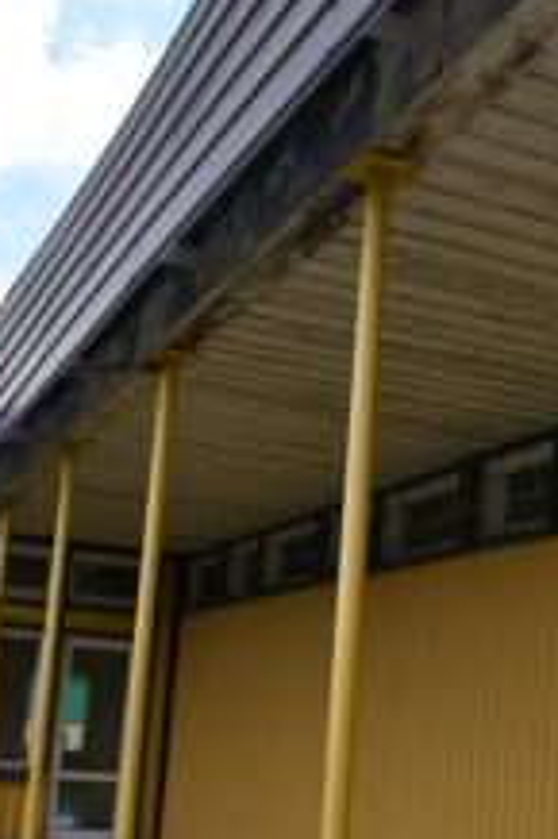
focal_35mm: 52
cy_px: 481
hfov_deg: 25.3
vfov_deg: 38.1
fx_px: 1211
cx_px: 489
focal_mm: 18
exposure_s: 1/500
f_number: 8
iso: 320
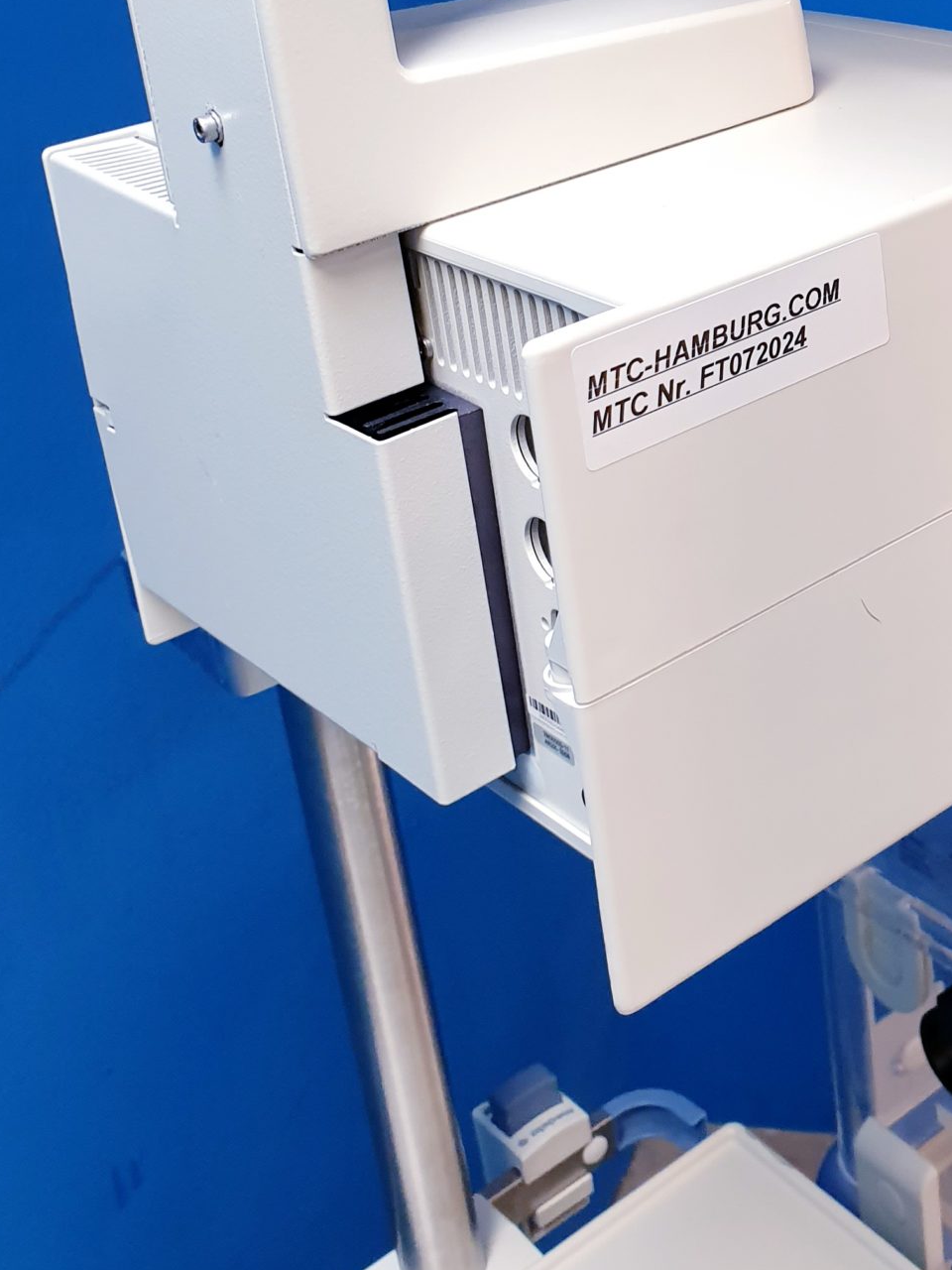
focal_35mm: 52
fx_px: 1907
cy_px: 184
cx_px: 908
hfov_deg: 26.8
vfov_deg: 35.2
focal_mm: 4.3
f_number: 2.4
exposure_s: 1/50
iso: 125
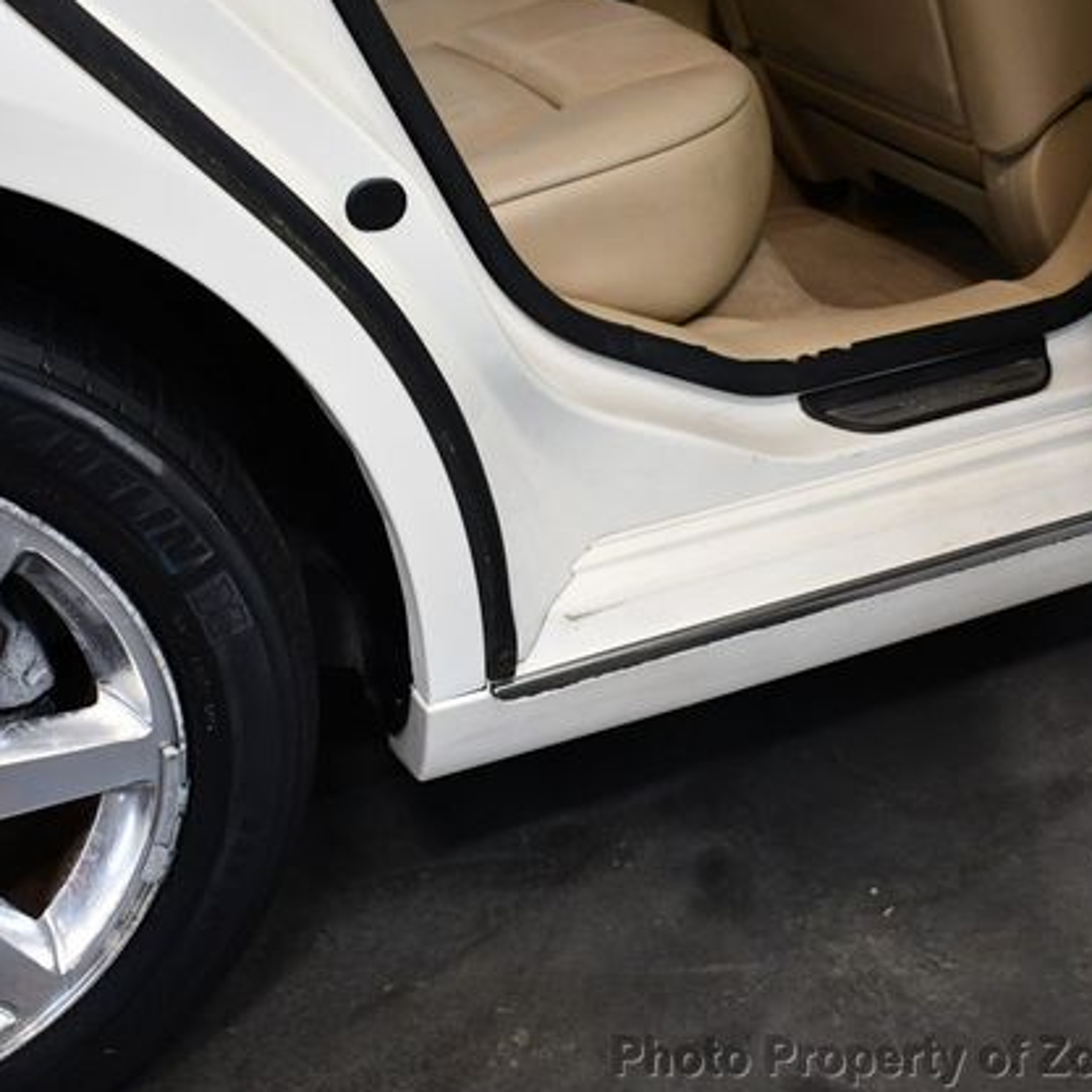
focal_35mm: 47
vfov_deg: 36.1
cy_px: 547
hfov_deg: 36.0
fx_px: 1677
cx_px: 581
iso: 1100
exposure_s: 1/125
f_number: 3.5
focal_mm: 18
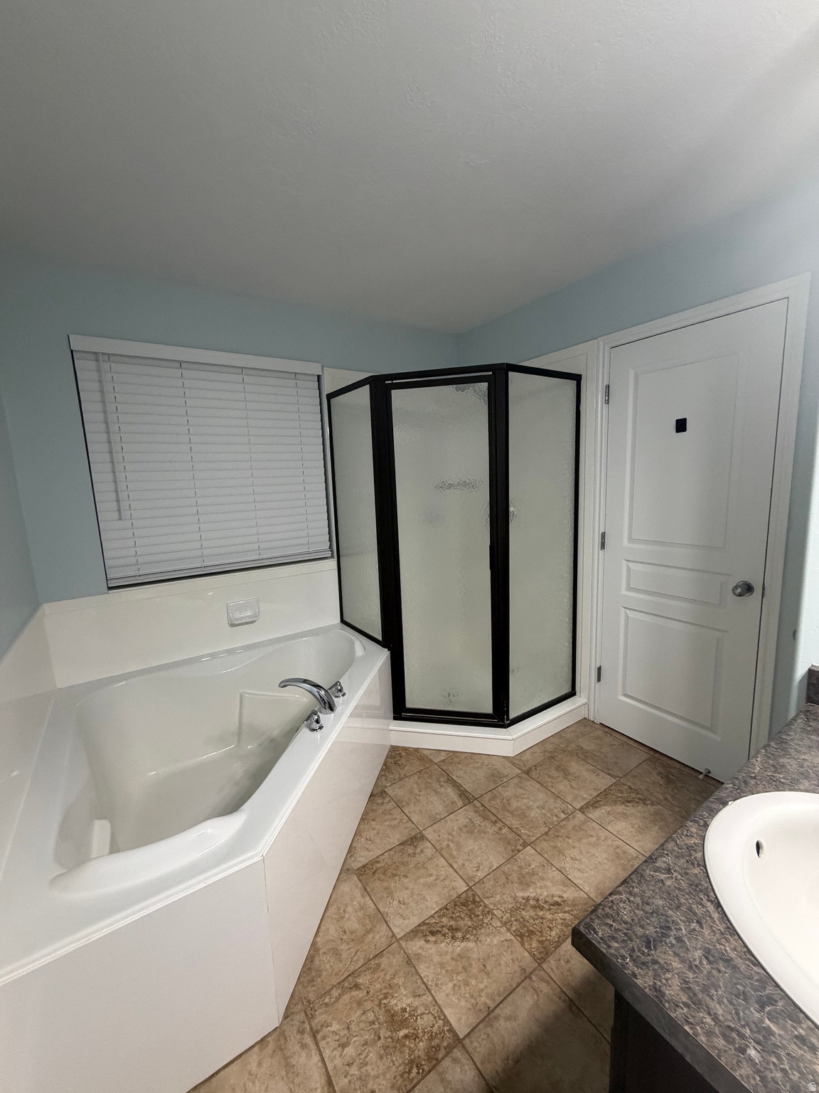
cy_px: 546
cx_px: 410
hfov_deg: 85.7
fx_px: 442
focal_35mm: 14
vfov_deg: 102.1
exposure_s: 1/60
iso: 320
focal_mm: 2.22
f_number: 2.2
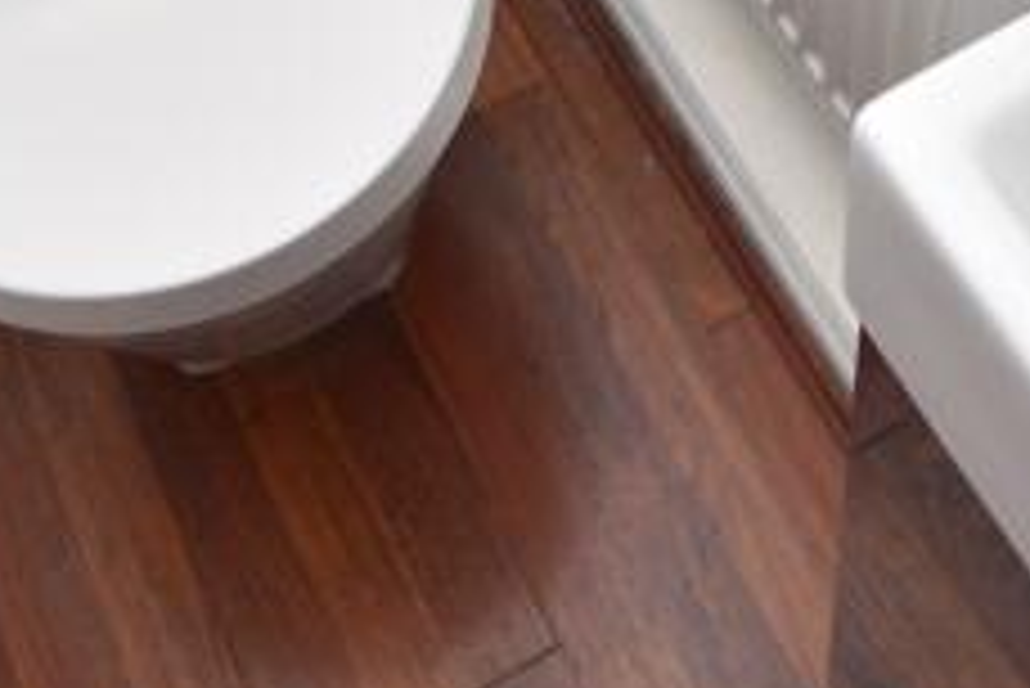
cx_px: 742
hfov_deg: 29.7
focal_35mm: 67
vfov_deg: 18.3
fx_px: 1918
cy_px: -304
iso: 100
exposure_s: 1/25
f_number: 3.5
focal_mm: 10
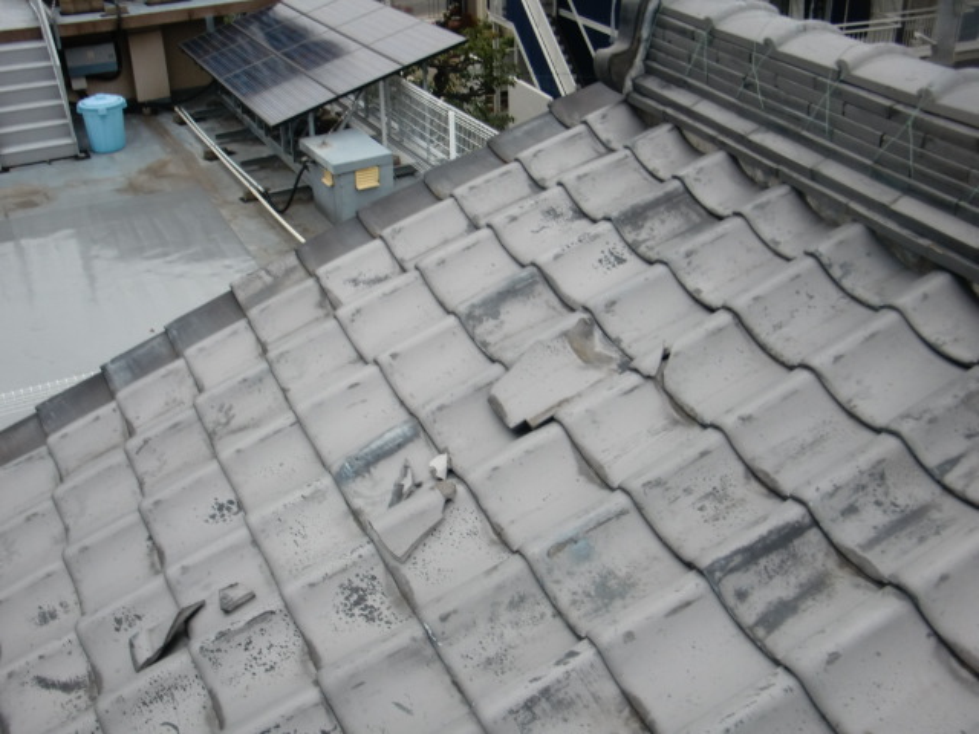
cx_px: 490
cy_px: 367
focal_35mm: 38
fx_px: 1075
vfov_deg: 37.7
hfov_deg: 49.0
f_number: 3.9
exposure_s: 1/100
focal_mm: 6.66
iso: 64
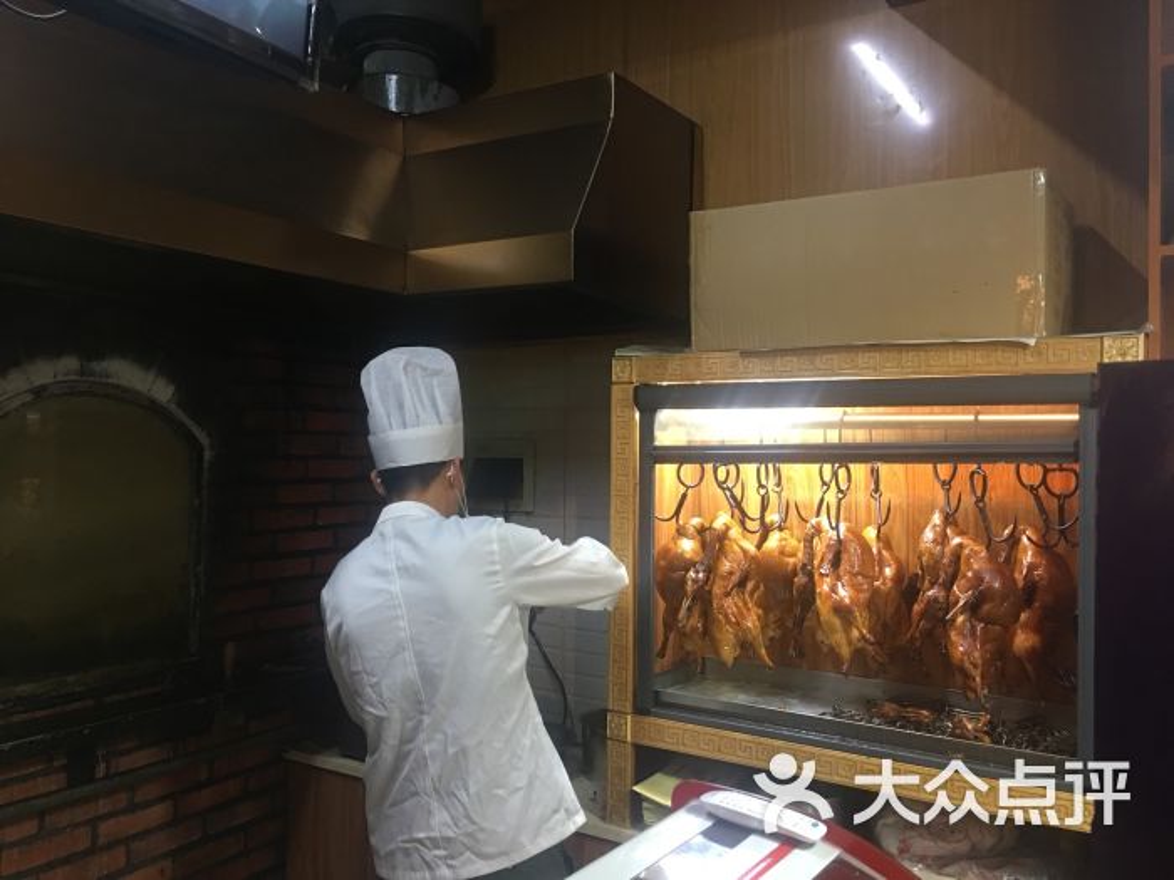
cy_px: 440
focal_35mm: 29
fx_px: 984
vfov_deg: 48.2
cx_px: 587
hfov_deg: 61.7
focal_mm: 4.15
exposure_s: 1/17
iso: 100
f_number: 2.2
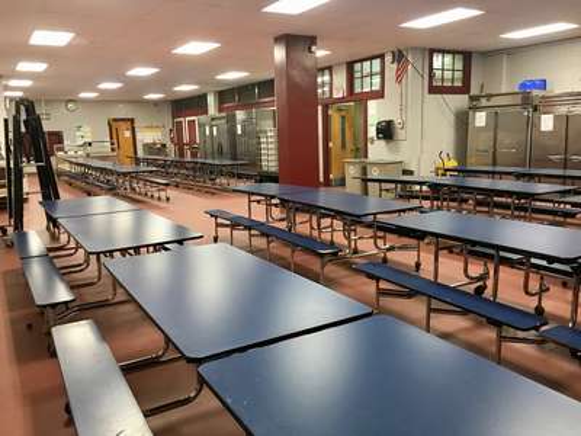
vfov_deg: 48.2
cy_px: 218
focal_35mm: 29
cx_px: 290
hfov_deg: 61.7
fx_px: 487
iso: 64
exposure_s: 1/15
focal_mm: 4.15
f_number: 2.2
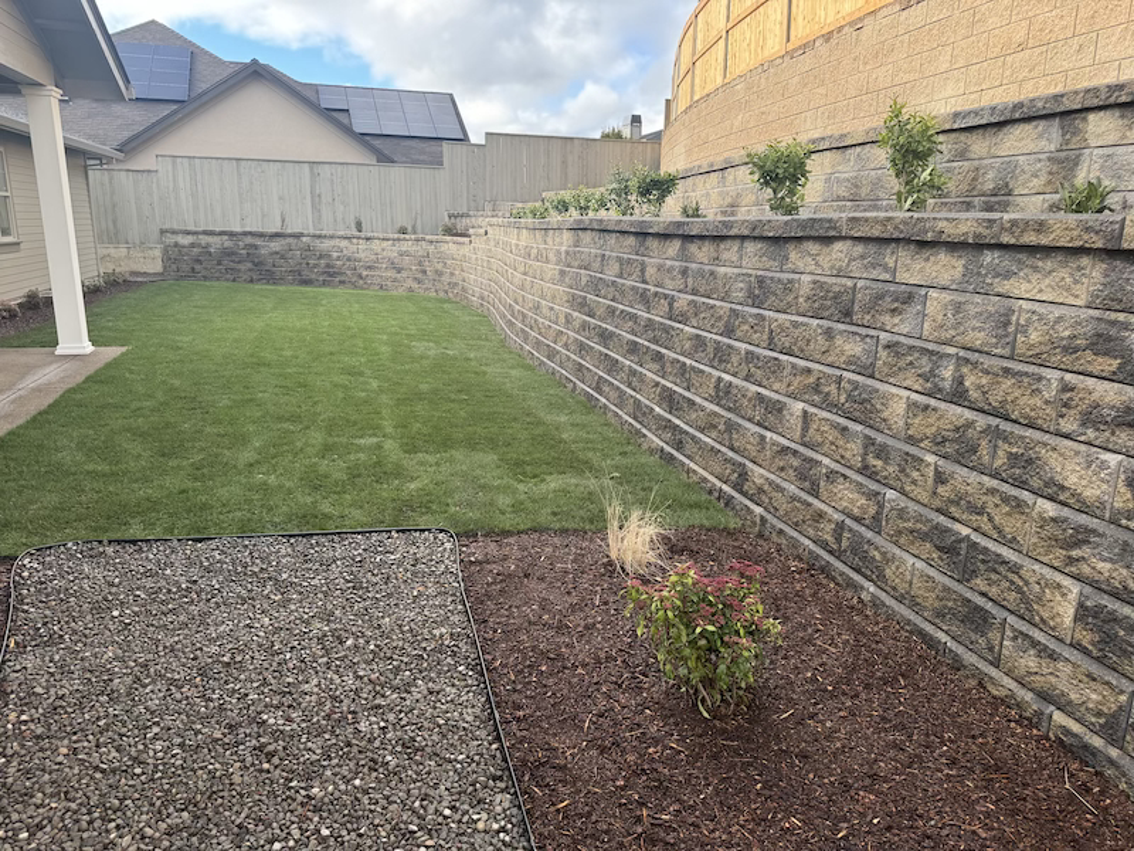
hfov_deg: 71.6
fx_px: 786
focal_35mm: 24
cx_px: 567
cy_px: 426
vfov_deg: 56.8
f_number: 1.8
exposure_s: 1/390
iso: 80
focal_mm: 6.8
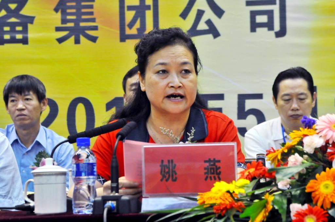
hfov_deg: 19.5
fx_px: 976
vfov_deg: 13.0
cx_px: 168
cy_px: 111
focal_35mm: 105
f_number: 6.3
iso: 1000
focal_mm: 70
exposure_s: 1/80
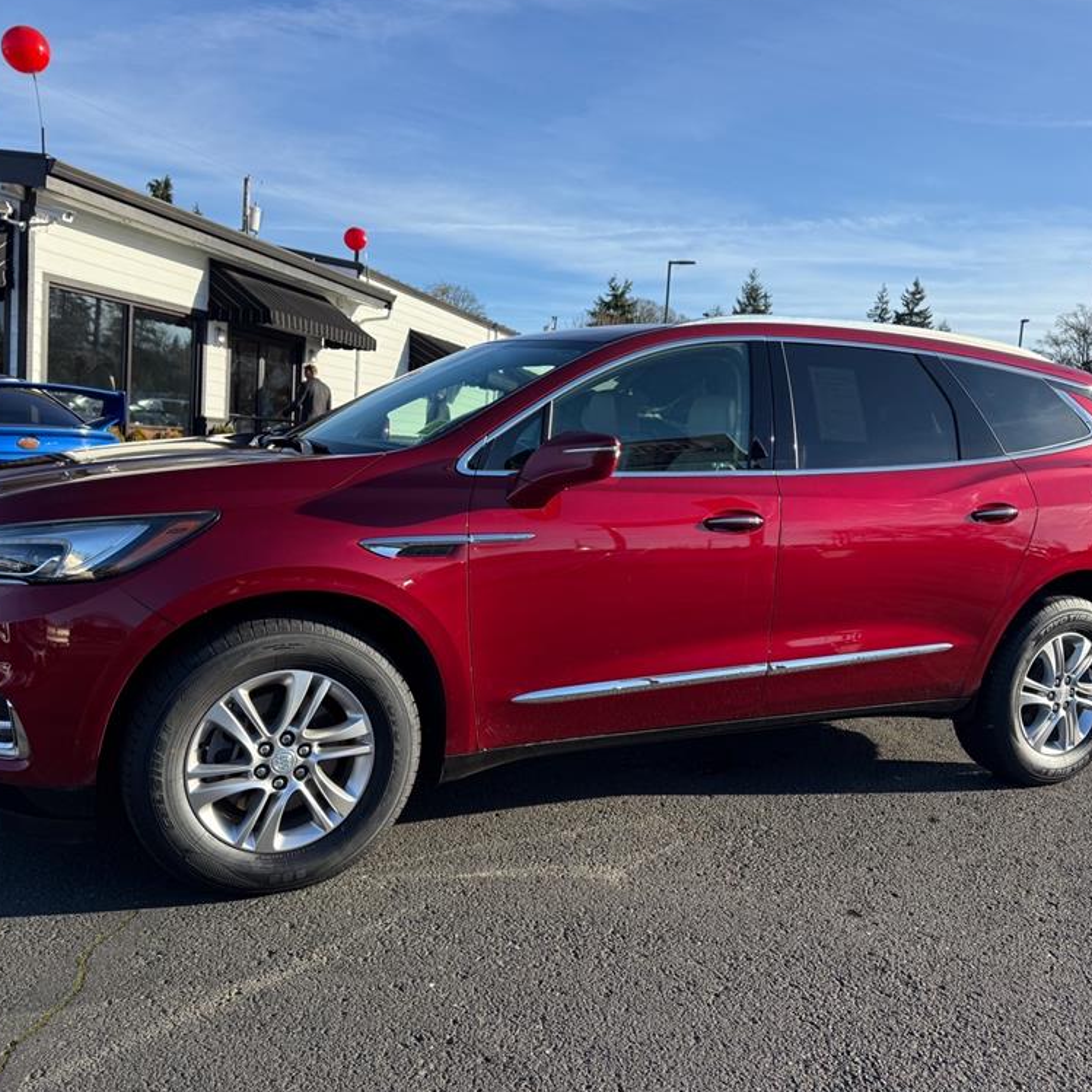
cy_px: 538
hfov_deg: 55.6
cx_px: 539
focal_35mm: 29
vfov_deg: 55.6
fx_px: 1035
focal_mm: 6.76
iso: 100
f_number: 1.78
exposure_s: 1/2907
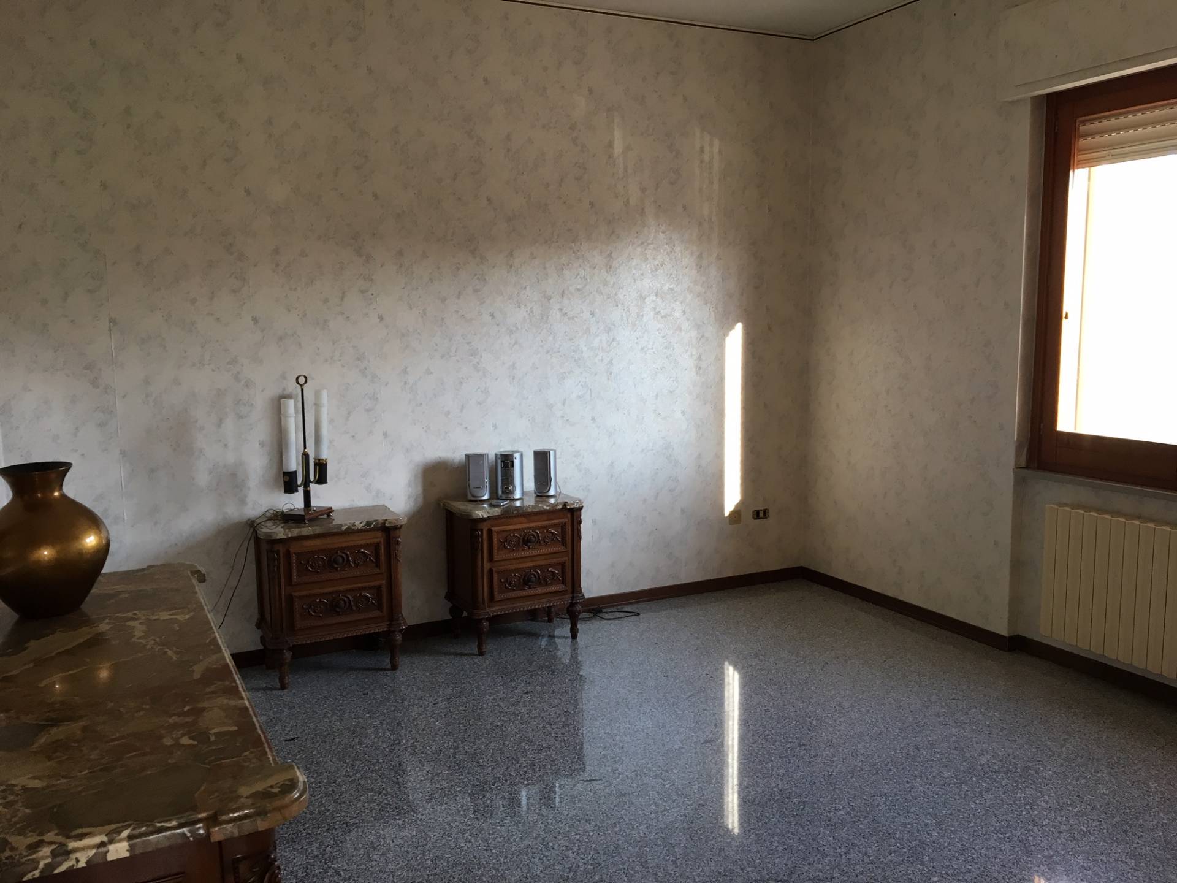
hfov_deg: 61.7
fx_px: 986
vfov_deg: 48.2
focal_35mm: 29
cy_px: 442
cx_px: 588
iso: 40
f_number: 2.2
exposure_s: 1/33
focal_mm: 4.15
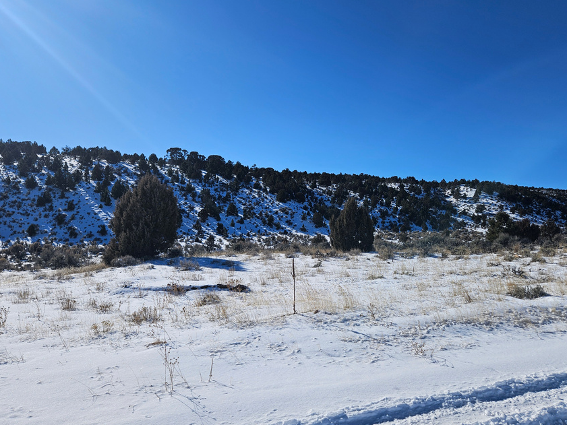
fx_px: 459
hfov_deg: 63.4
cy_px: 213
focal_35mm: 28
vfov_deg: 49.8
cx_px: 305
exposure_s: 1/5200
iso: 25
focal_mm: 5.4
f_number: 1.8
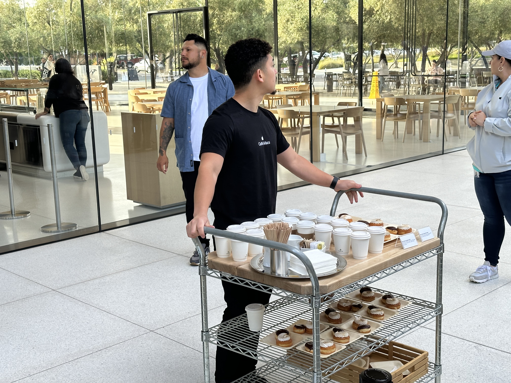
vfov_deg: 30.3
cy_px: 192
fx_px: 709
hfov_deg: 39.7
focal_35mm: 48
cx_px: 256
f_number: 1.78
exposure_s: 1/369
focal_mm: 6.86
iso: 64
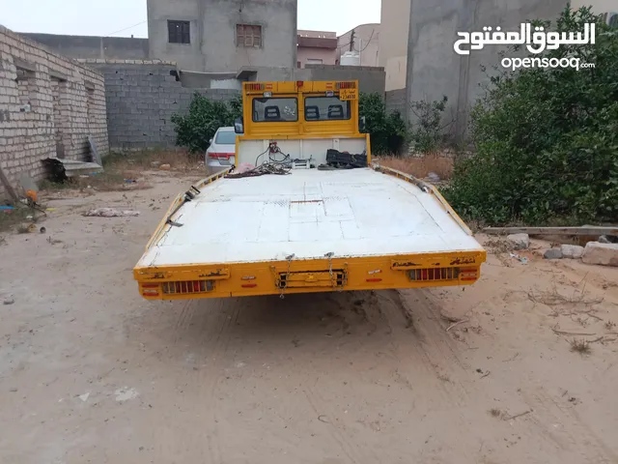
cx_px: 309
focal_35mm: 27
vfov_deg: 51.4
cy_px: 232
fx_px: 482
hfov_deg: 65.3
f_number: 2.2
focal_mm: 3.65
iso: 201
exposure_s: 1/33.3
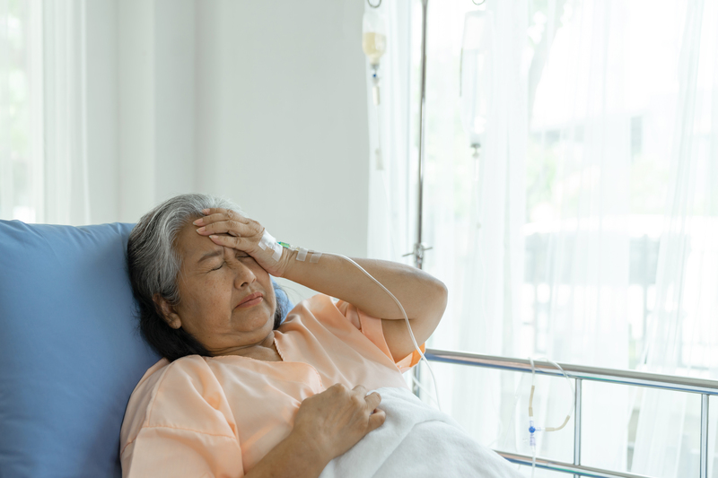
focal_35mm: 43
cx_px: 359
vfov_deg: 31.2
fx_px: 857
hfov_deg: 45.4
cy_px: 239
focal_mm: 43
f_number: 2.8
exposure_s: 1/100
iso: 100
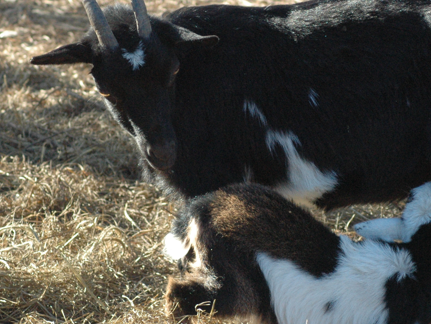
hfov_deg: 6.9
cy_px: 174
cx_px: 329
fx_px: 3573
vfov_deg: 5.2
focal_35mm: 287
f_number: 6.3
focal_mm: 105
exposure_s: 1/640
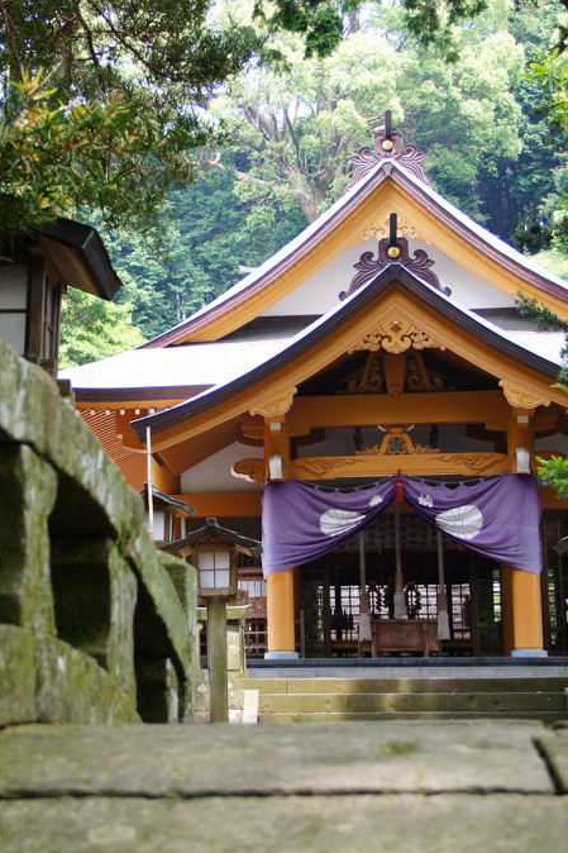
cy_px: 428
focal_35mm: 80
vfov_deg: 25.4
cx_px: 143
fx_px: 1888
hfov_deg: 17.0
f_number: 5.6
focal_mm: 35
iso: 100
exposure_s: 1/60
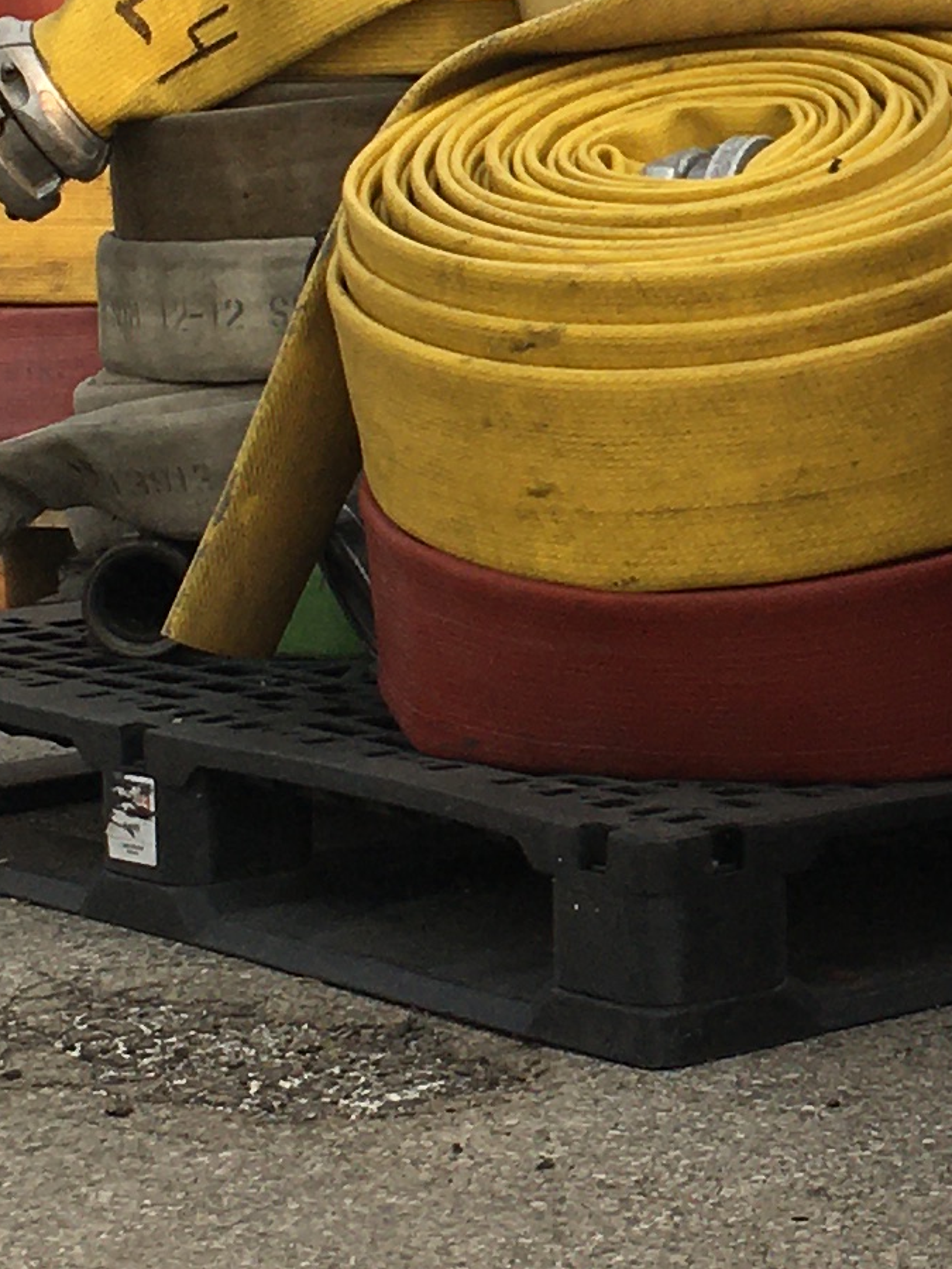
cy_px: 208
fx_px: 4764
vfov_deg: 15.0
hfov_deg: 11.2
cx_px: 1178
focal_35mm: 130
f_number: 2.2
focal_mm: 4.15
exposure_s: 1/974
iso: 25
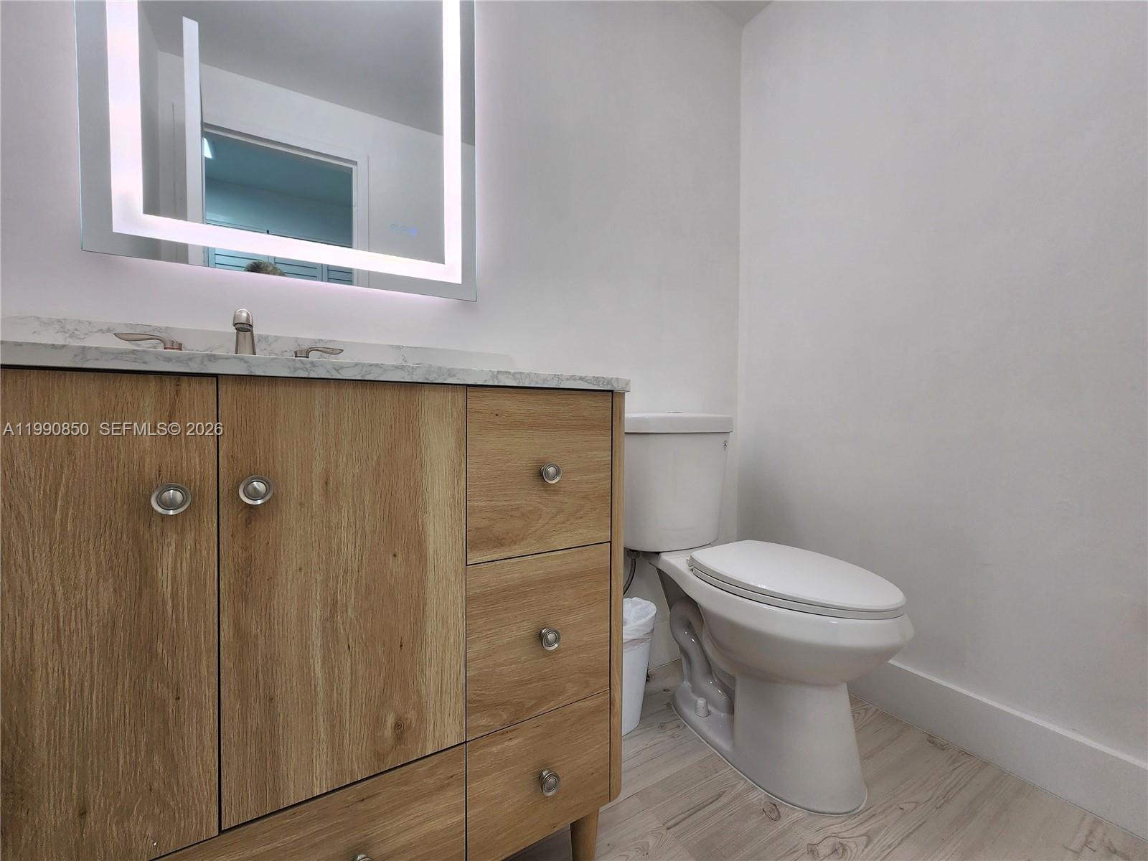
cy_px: 430
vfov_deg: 89.9
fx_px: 431
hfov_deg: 106.2
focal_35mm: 13
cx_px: 574
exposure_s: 1/120
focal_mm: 2.2
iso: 80
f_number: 2.2
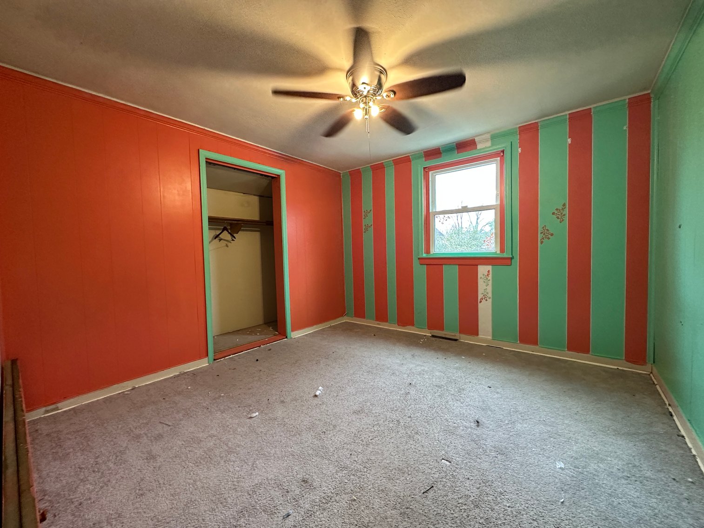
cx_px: 352
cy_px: 264
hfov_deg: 102.1
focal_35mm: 14
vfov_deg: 85.7
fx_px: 285
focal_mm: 2.22
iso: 400
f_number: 2.2
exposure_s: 1/60
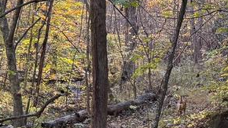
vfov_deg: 9.2
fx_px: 786
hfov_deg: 15.6
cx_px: 307
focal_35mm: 130
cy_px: -20
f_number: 1.78
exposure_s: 1/182
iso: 125
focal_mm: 6.76
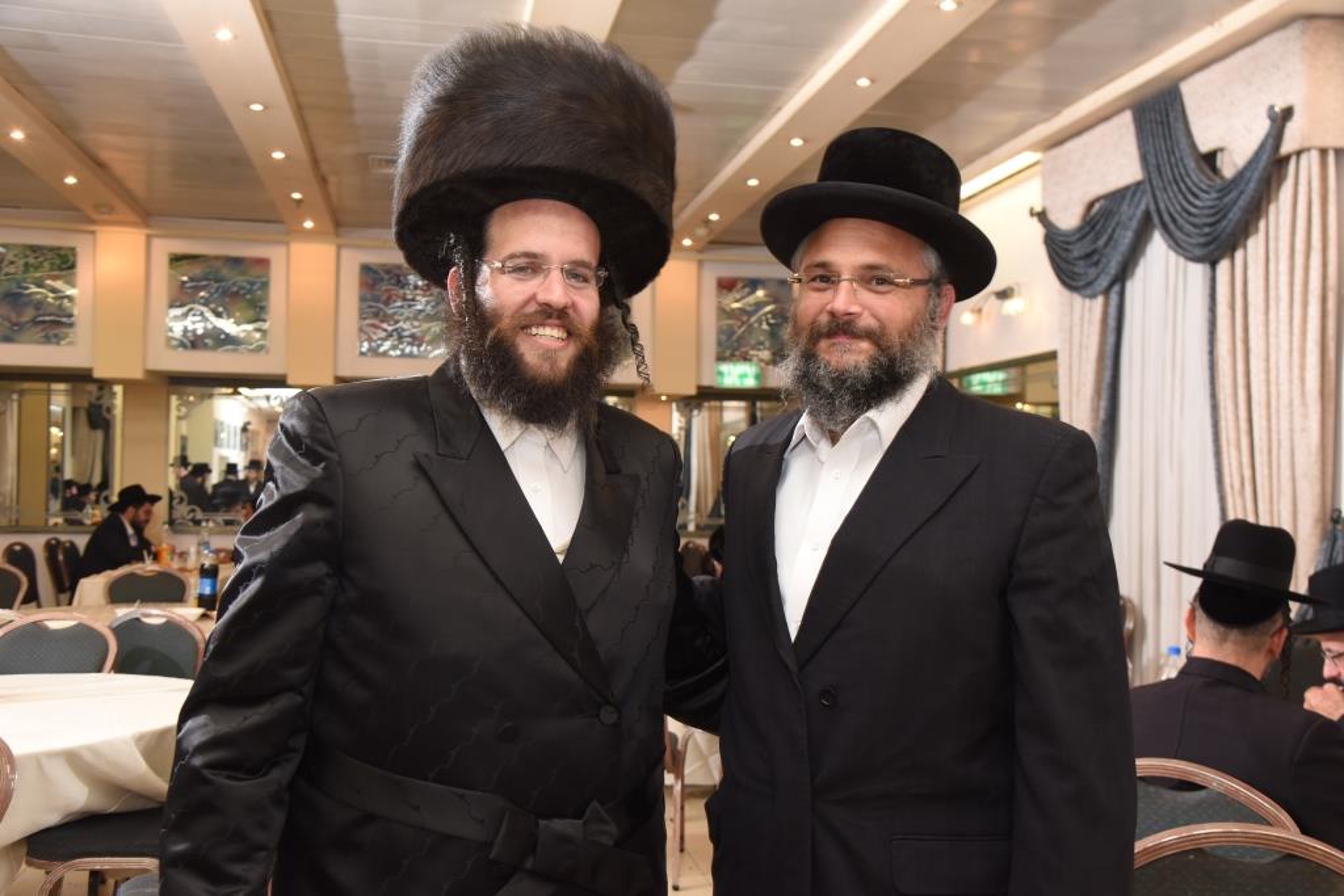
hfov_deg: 50.7
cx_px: 672
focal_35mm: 38
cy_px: 448
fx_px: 1419
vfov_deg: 35.1
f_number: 6.3
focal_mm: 38
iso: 800
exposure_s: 1/100
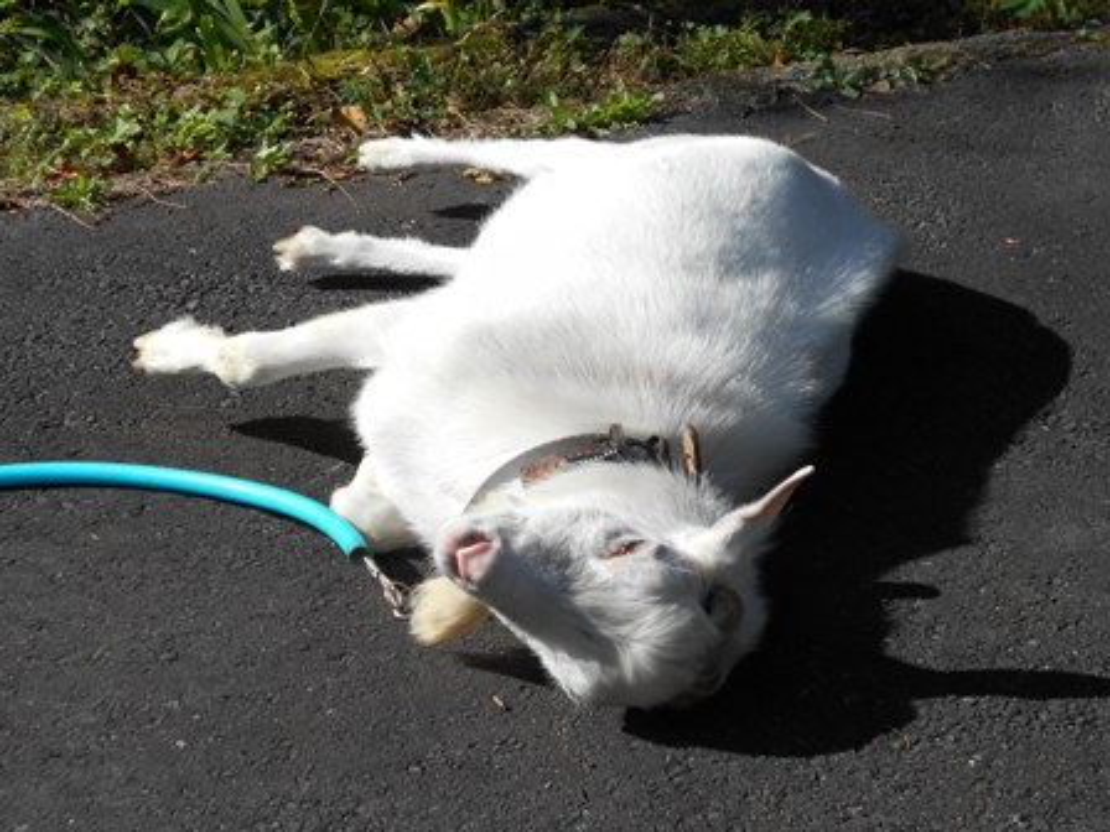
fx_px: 1860
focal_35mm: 58
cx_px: 555
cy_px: 416
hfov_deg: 33.2
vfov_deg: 25.2
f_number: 4.9
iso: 80
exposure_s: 1/640
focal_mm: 10
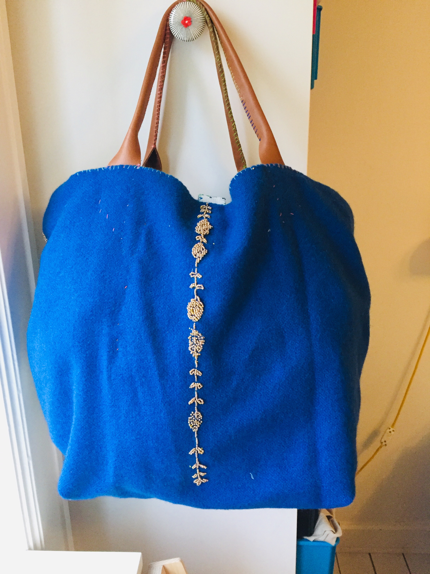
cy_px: 287
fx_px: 480
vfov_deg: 61.7
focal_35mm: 29
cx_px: 215
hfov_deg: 48.2
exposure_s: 1/33
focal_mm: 4.15
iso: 250
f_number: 2.2
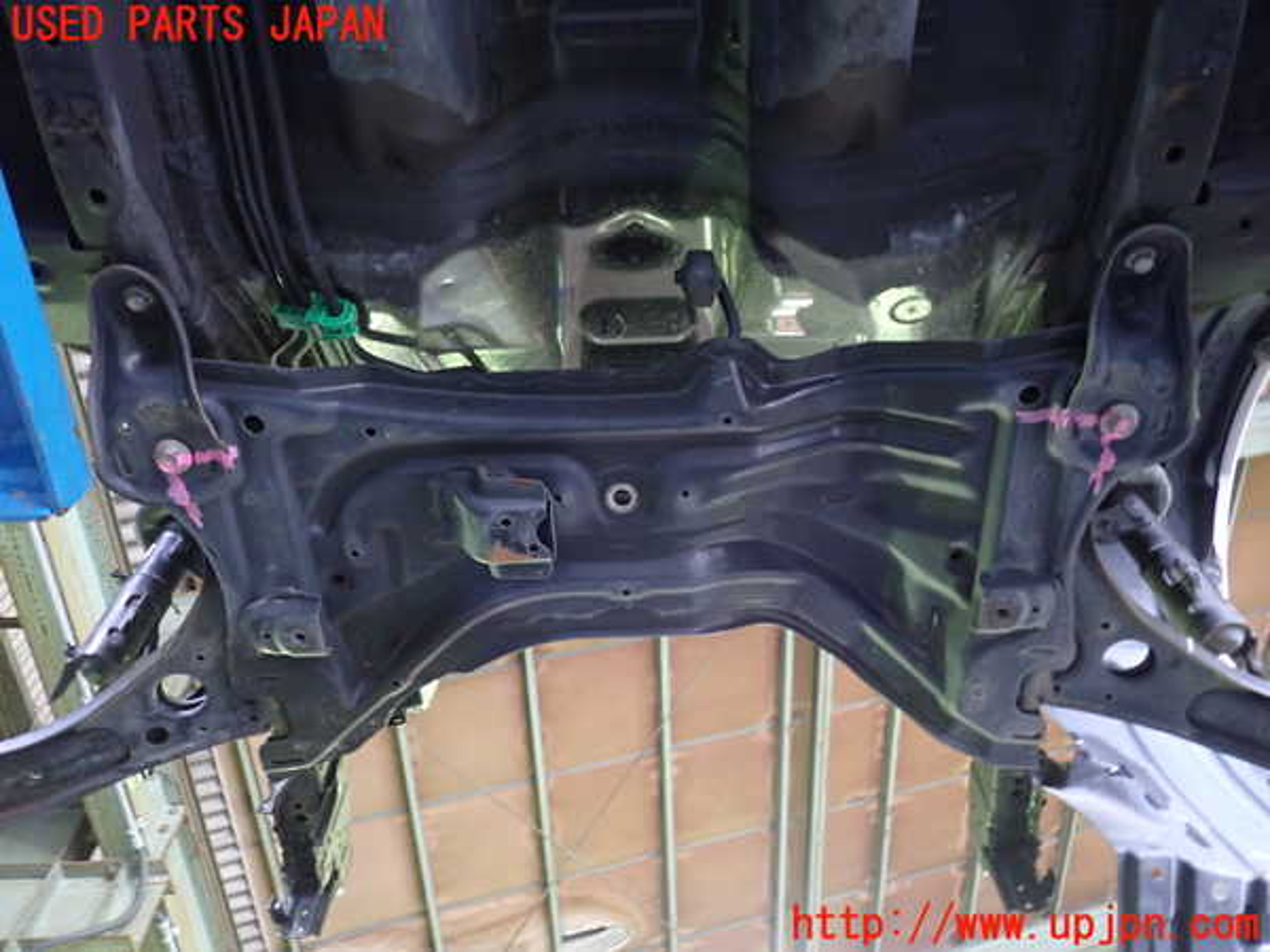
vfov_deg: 46.8
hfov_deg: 60.0
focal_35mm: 30
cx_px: 635
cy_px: 476
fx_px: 1101
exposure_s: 1/13
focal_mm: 5.4
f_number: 2.3
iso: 800
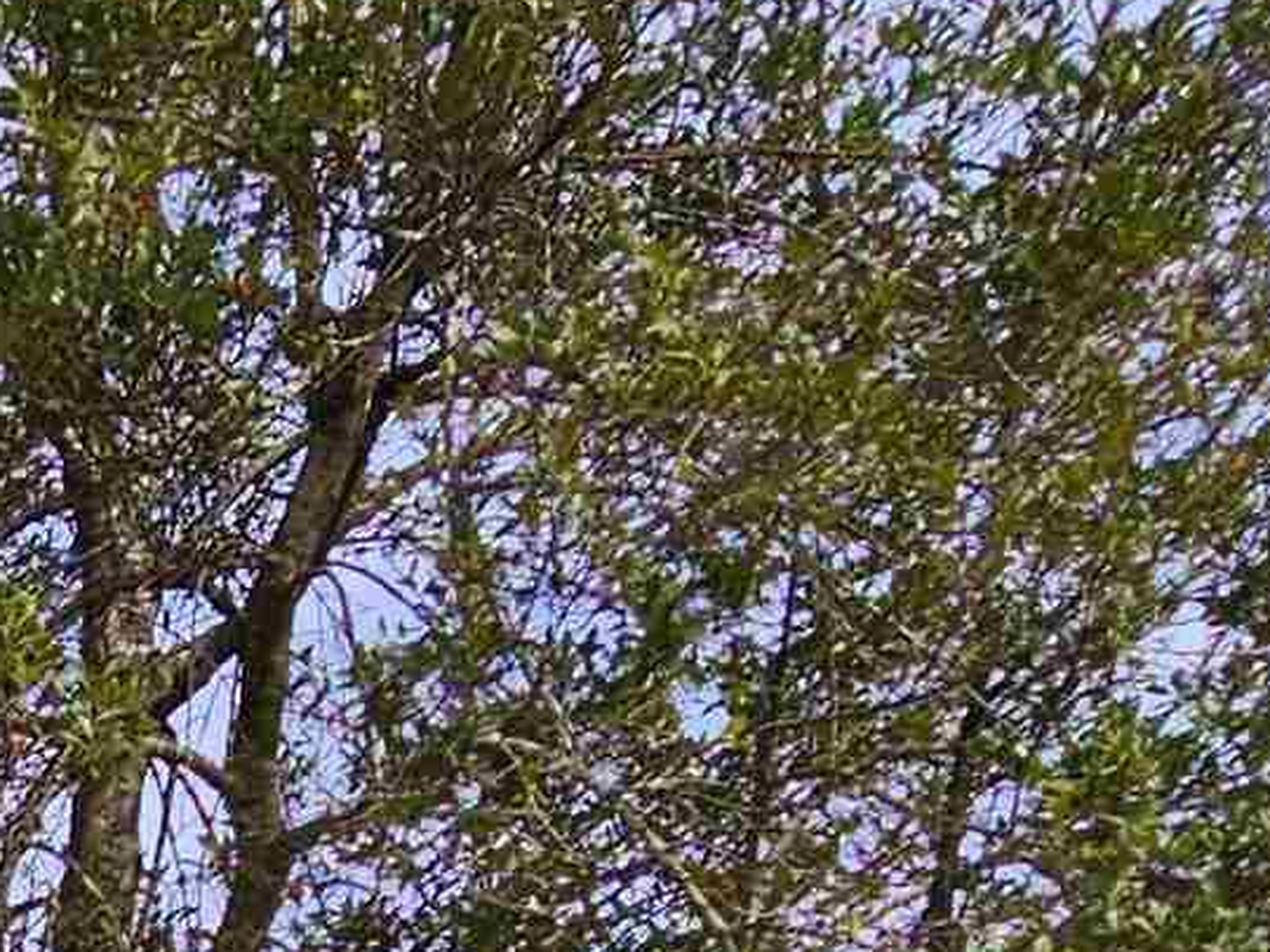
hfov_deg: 20.2
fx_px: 2715
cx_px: -915
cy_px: 2073
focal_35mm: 74
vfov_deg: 14.9
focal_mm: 2.2
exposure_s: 1/2500
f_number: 2.2
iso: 50
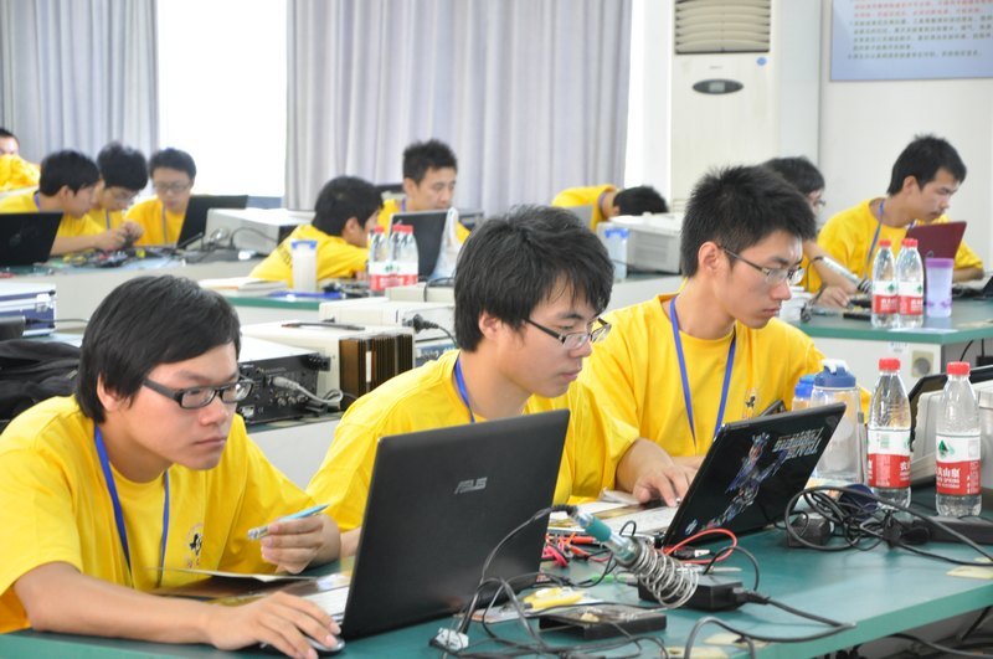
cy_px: 330
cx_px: 496
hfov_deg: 19.5
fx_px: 2892
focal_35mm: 105
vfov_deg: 13.0
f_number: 5.3
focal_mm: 70
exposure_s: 1/30
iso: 1000
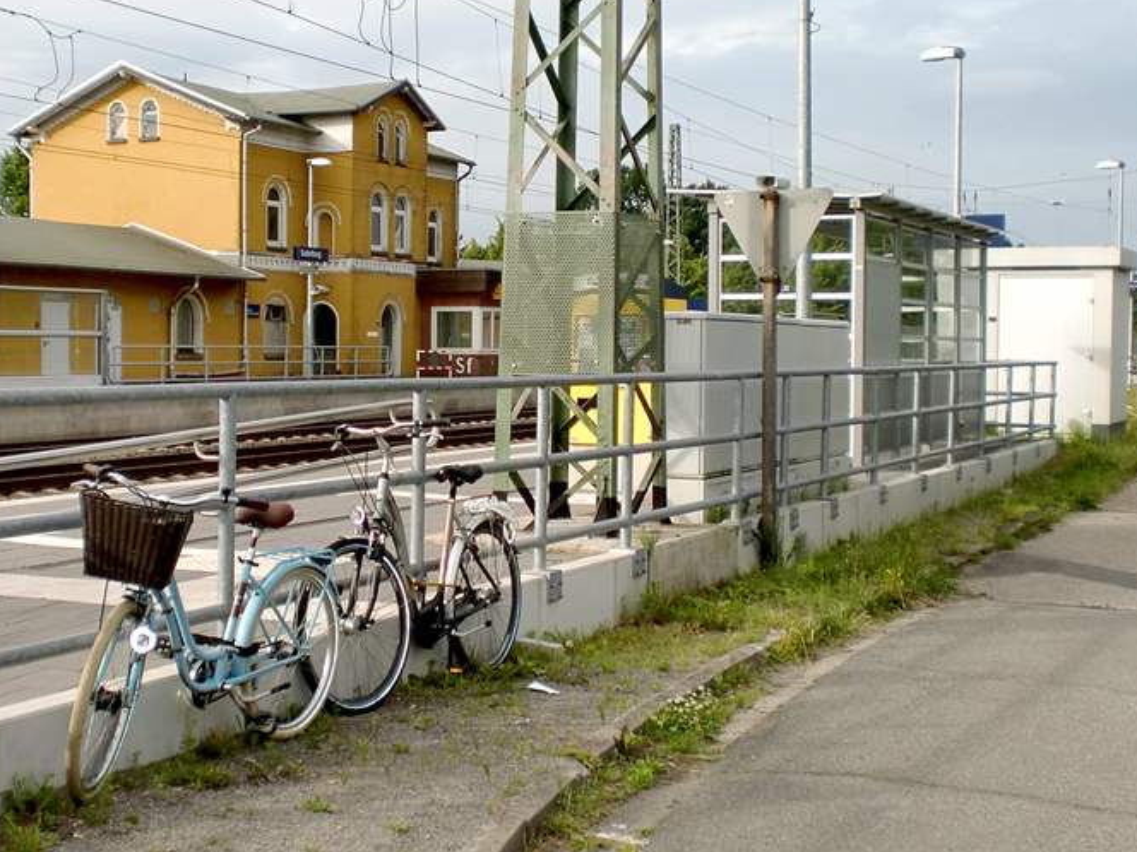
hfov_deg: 35.3
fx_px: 1774
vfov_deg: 27.0
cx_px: 423
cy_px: 388
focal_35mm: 54
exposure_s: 1/640
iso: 64
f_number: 3.1
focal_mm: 6.3
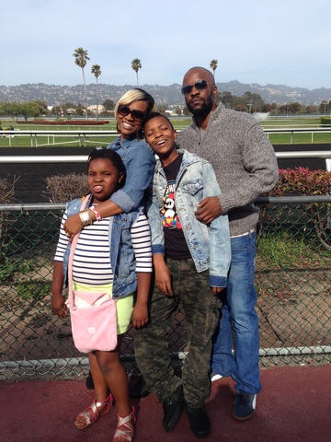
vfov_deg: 55.4
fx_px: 421
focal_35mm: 33
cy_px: 221
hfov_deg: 42.9
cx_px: 166
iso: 50
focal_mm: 4.12
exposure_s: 1/1391
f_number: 2.4
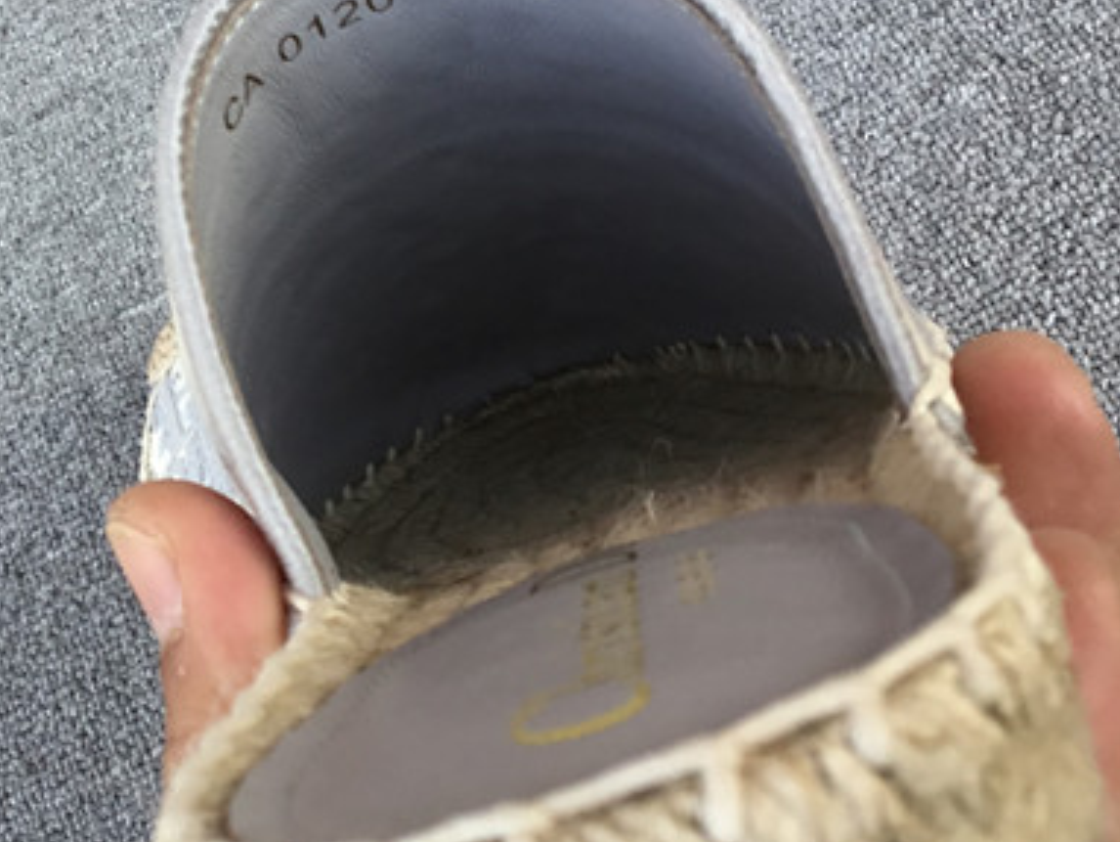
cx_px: 281
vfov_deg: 20.1
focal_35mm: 73
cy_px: 304
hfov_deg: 26.3
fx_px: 2363
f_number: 2.4
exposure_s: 1/100
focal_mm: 3.3
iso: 25
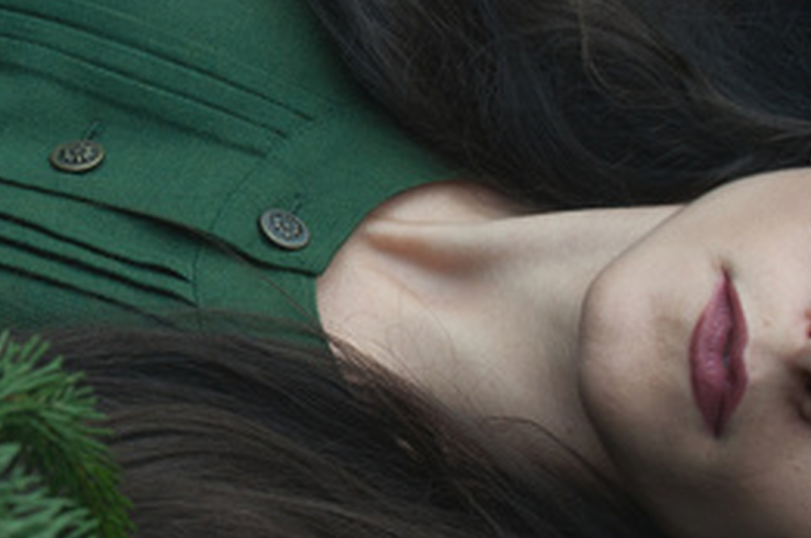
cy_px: 230
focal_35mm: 115
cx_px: 96
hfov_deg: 17.6
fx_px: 2586
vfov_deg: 11.9
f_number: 6.7
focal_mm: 20
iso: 200
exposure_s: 1/90
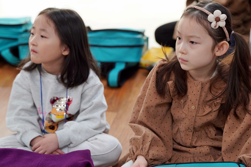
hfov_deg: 18.9
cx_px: 126
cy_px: 84
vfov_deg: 12.7
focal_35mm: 108
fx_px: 753
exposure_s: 1/160
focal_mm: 108
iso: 1600
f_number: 4
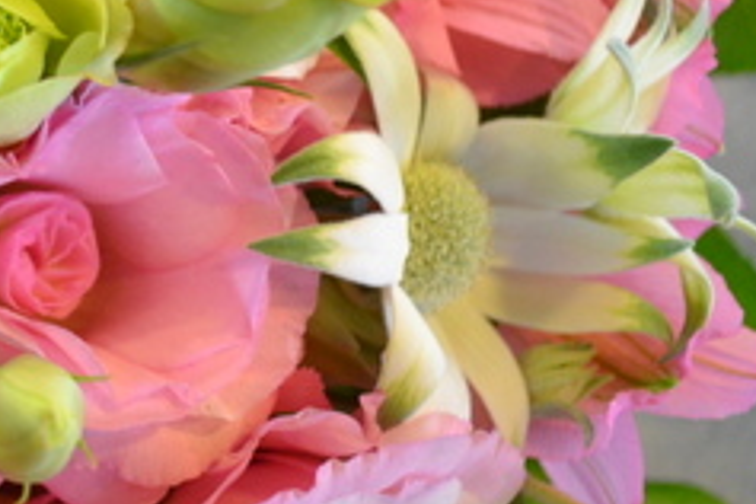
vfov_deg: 14.9
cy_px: 65
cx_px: -169
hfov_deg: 20.8
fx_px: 1911
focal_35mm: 91
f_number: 3.5
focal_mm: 18
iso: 800
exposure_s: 1/50
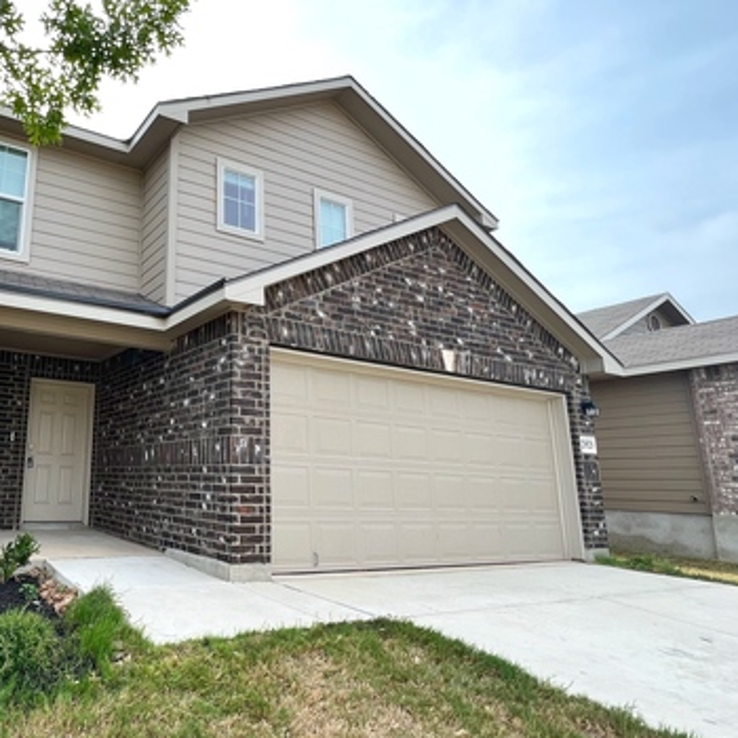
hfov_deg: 65.7
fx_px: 507
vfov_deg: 72.1
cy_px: 371
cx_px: 150
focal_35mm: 21
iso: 32
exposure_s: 1/388
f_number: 1.8
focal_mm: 1.57
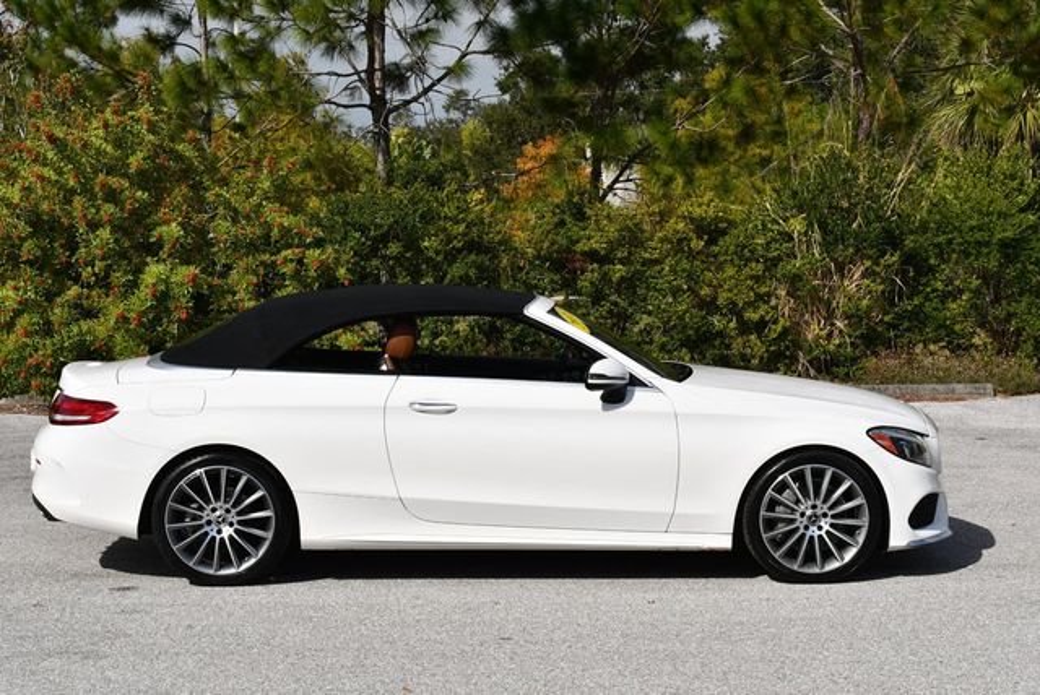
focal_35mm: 64
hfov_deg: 31.4
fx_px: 1851
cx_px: 520
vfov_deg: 21.3
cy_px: 348
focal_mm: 32
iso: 100
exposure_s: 1/400
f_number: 10
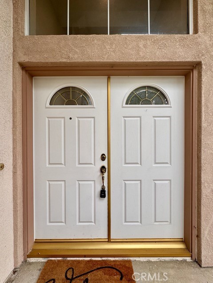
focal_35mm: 14
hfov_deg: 85.7
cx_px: 106
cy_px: 142
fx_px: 115
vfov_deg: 102.1
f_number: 2.2
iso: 40
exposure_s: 1/189
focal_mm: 2.22
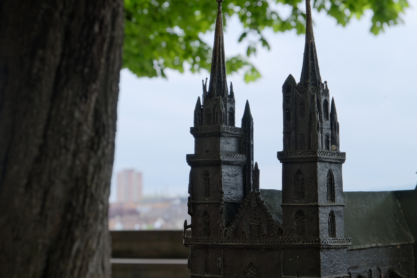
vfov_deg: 19.2
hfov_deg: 28.4
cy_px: 139
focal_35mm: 71
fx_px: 822
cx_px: 208
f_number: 5.6
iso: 400
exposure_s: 1/140
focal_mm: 47.6
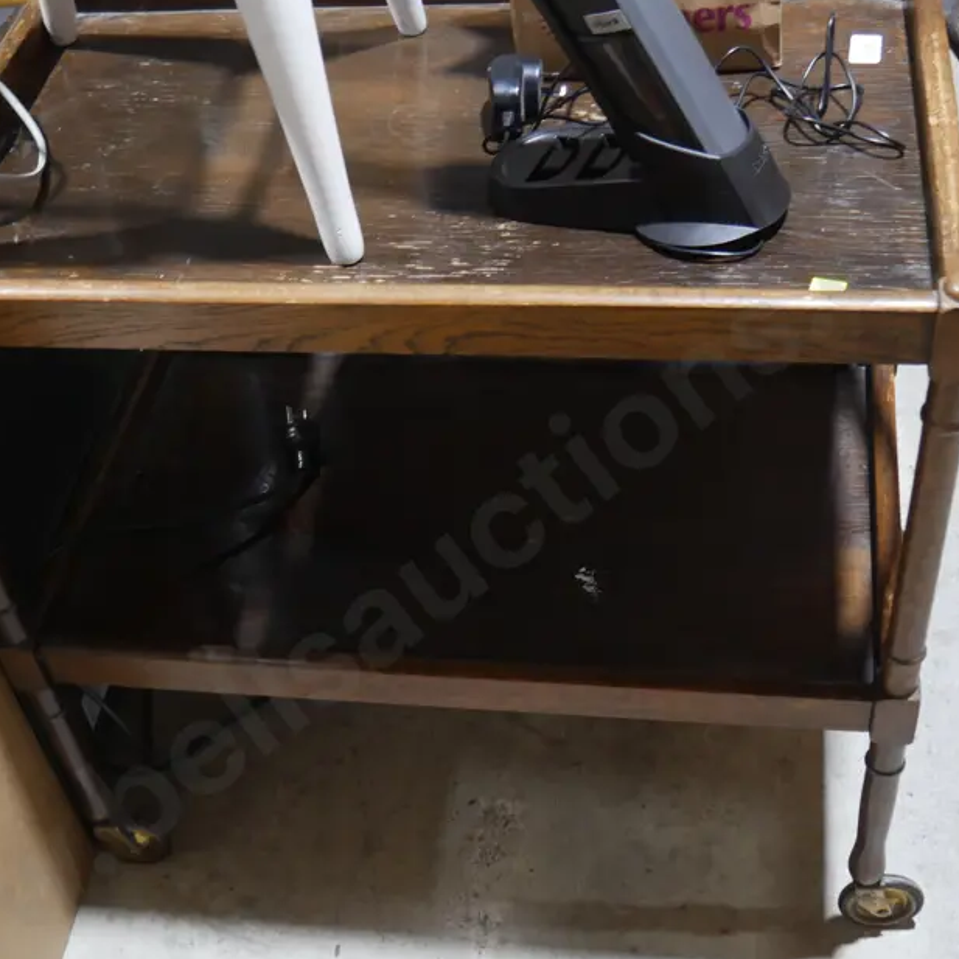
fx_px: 1473
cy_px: 570
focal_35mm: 47
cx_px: 454
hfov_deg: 36.1
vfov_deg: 35.9
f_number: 3.6
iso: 640
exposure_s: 1/60
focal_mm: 16
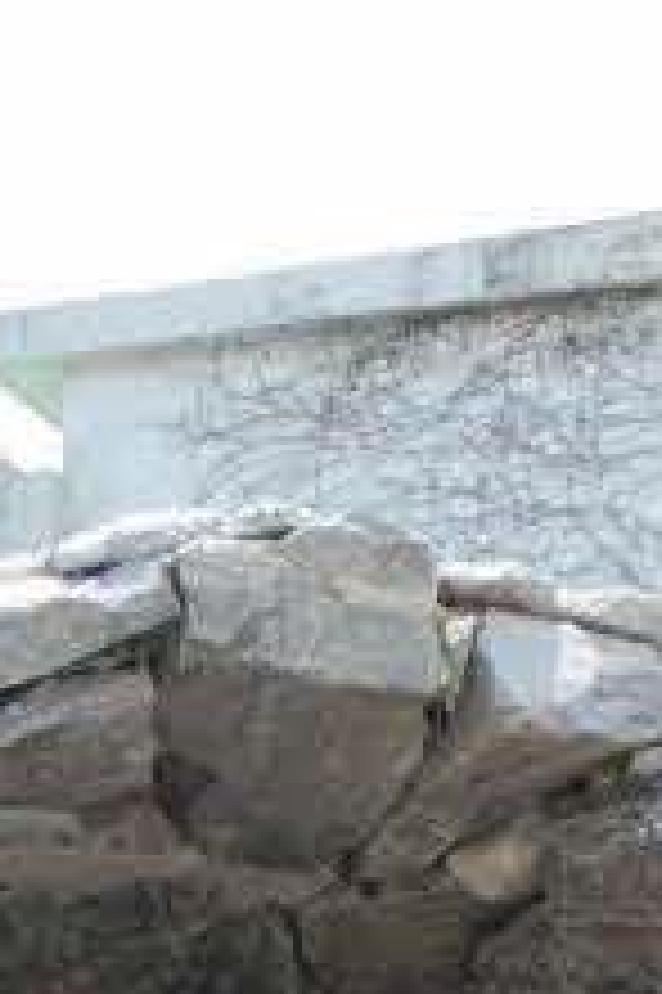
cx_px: 338
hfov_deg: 7.7
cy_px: 2028
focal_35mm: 178
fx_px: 4923
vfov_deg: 10.5
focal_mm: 27
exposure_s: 1/100
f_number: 11
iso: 200
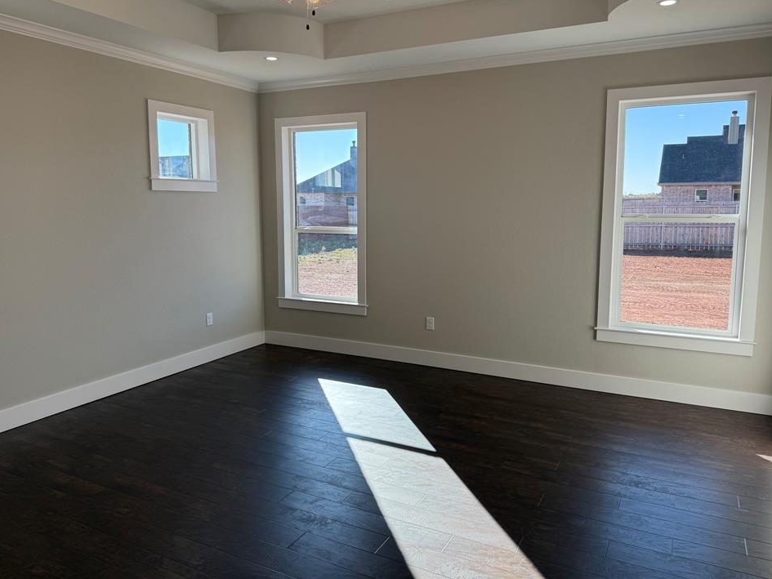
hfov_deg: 67.3
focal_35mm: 26
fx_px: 580
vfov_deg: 53.0
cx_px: 377
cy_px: 266
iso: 80
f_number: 1.78
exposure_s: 1/555
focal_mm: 6.76
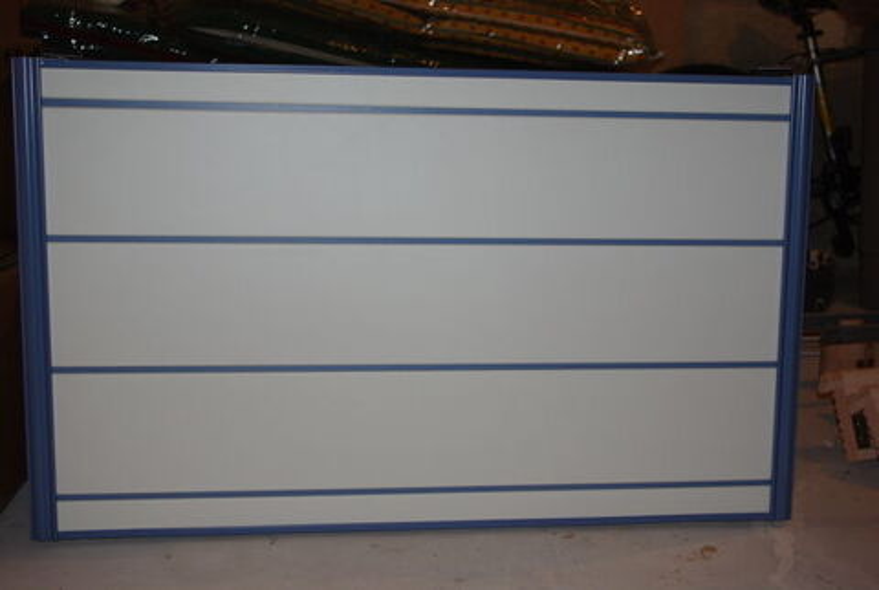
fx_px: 1199
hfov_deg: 40.3
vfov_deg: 27.6
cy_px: 295
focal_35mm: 49
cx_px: 440
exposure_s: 1/50
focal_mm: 32.5
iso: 400
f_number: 4
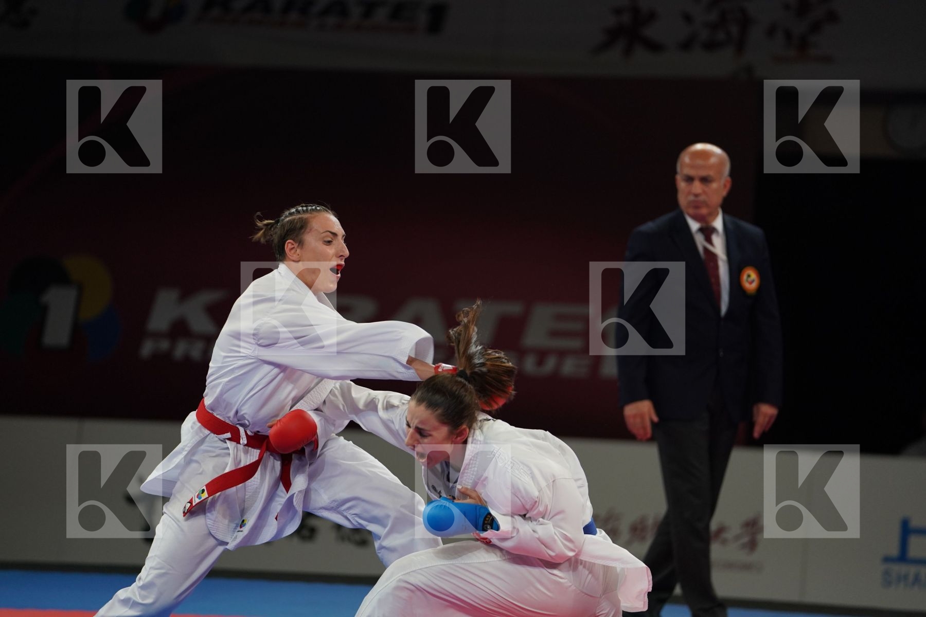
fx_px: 4604
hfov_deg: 11.5
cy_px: 308
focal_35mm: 179
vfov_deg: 7.7
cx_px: 463
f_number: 2.8
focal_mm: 179
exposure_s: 1/1000
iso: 1250
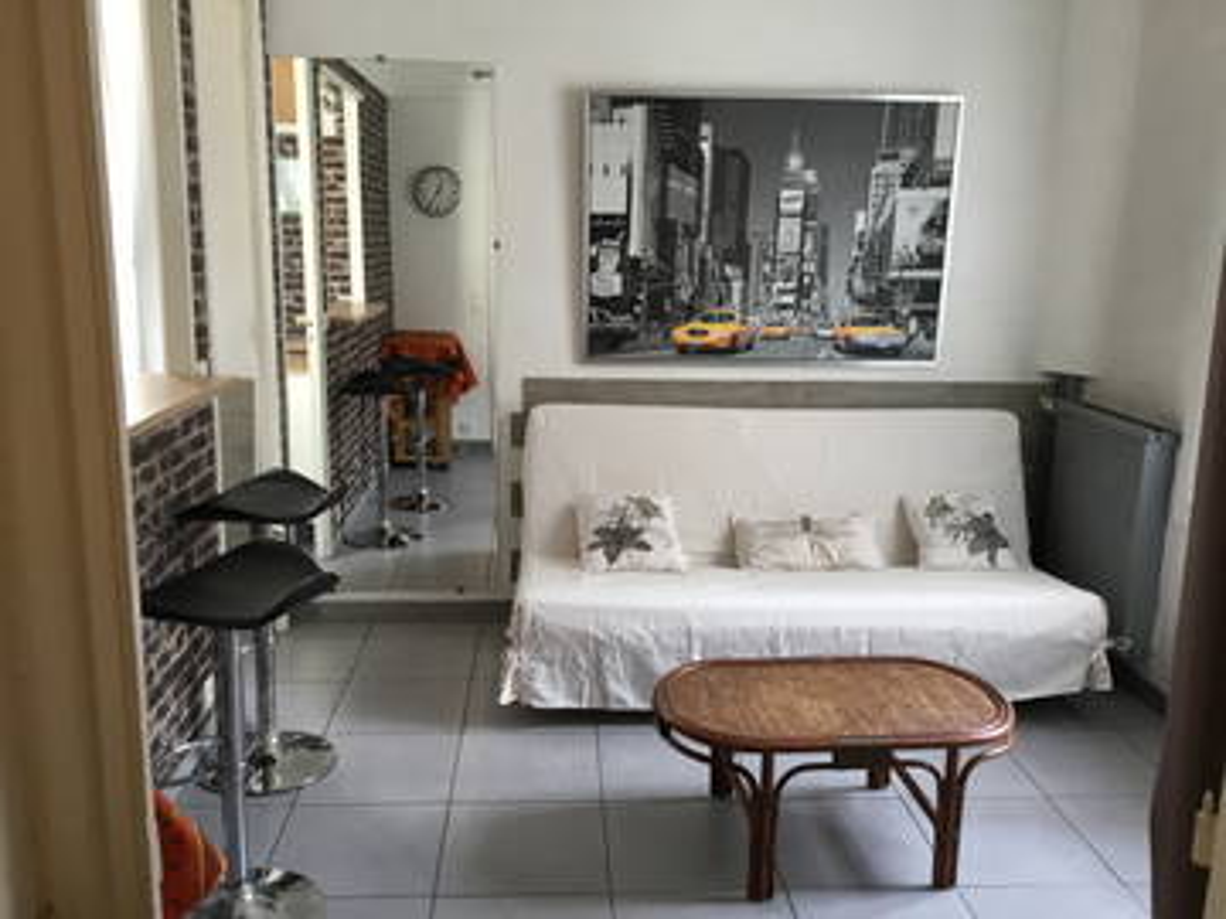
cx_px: 613
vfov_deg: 45.4
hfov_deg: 58.4
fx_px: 1098
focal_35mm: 31
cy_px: 460
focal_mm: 3.3
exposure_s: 1/33
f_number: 2.4
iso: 64
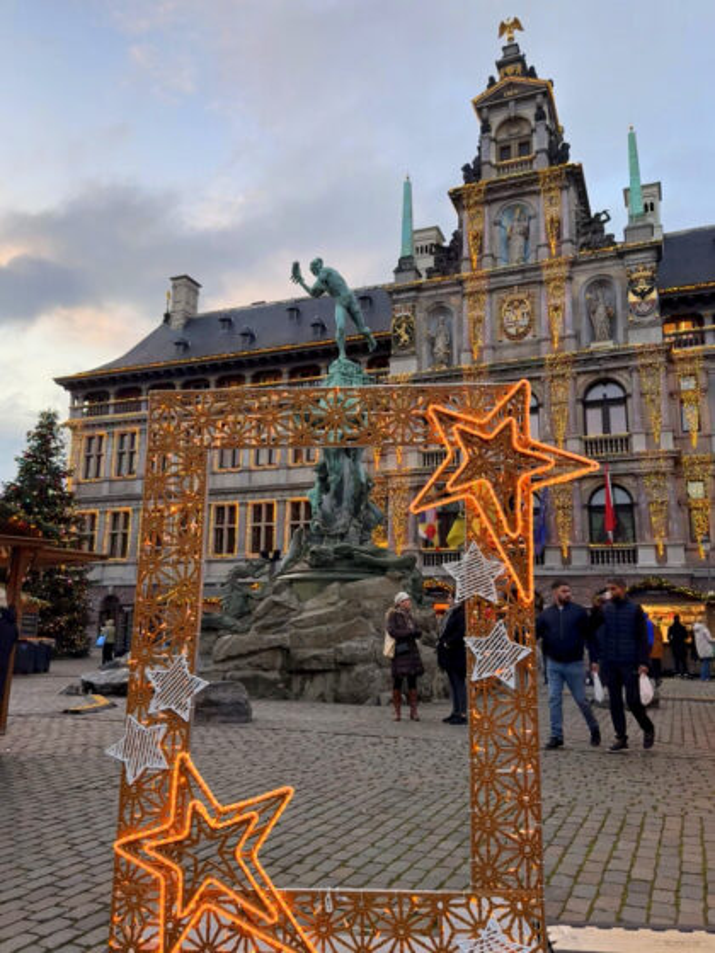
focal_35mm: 24
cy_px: 476
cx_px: 358
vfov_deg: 71.6
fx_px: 661
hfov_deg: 56.8
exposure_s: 1/248
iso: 80
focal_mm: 6.76
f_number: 1.78
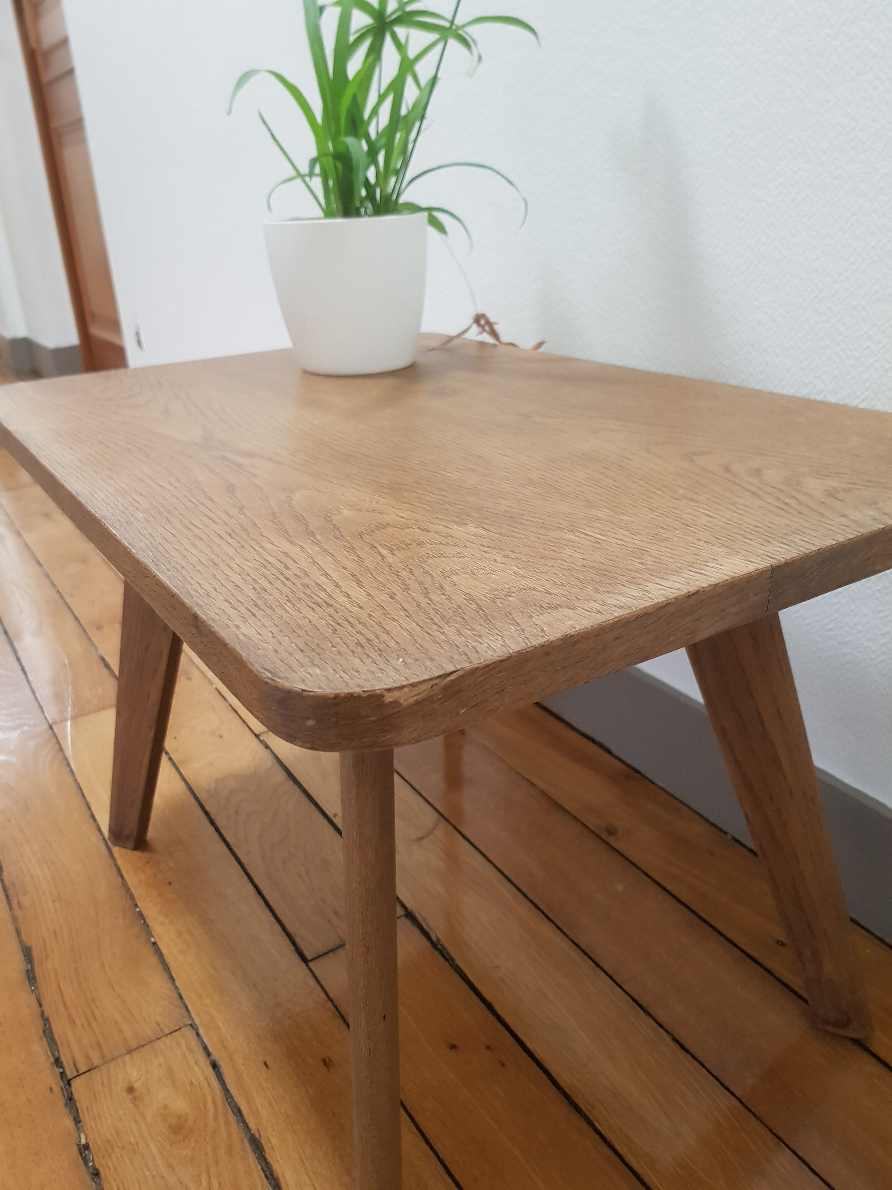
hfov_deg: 53.1
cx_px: 446
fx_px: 893
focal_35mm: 26
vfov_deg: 67.3
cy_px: 595
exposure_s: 1/17
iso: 200
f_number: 1.7
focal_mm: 4.2
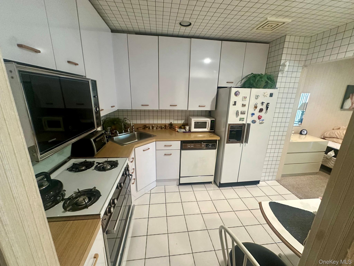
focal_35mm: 14
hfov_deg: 102.1
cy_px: 133
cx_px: 177
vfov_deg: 85.7
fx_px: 143
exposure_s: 1/60
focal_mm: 2.22
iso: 400
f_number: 2.2
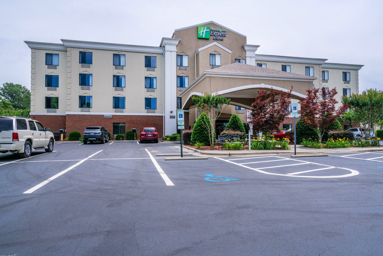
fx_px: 234
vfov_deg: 57.2
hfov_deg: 78.6
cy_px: 128
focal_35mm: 22
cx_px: 192
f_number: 8
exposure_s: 1/1600
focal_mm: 22
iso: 320
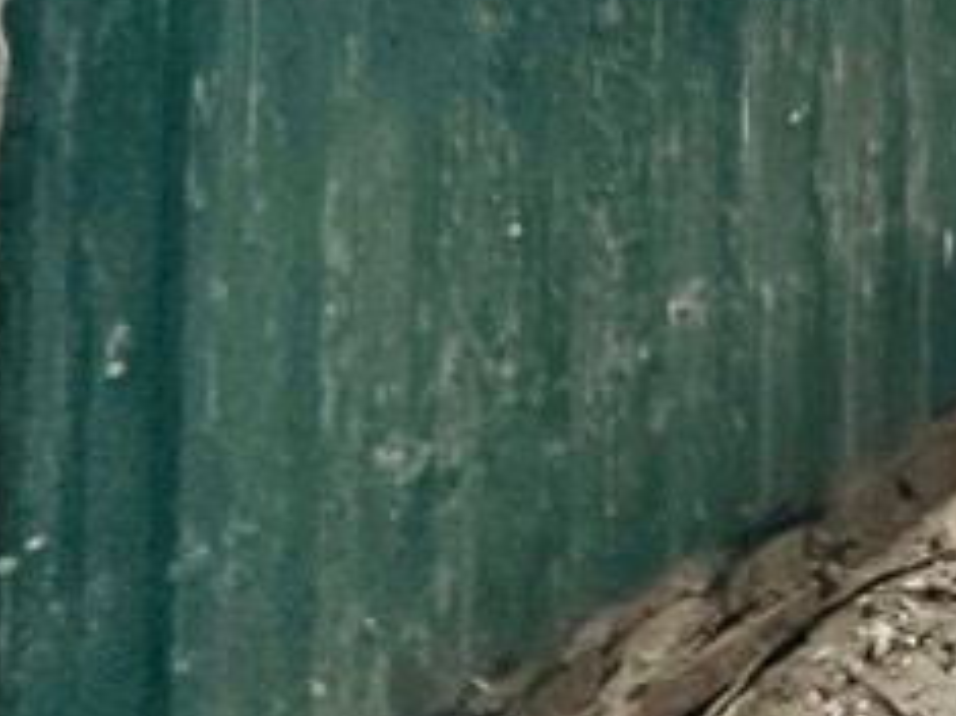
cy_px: -749
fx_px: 1684
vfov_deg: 17.0
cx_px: 1757
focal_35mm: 61
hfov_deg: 20.8
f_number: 2.2
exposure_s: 1/60
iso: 500
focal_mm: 2.22
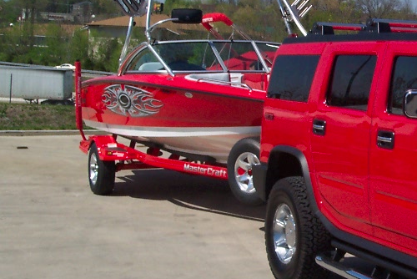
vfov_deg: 16.7
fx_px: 950
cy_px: 117
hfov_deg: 24.0
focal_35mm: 82
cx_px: 383
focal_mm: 8
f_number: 4.8
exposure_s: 1/1000
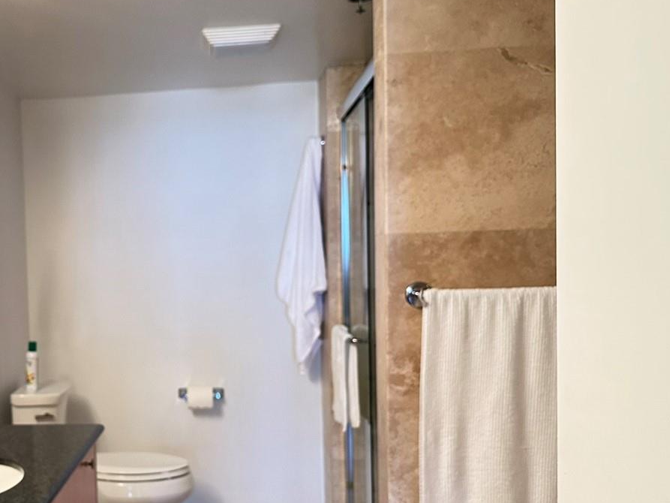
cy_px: 308
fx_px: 832
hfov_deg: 41.4
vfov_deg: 33.5
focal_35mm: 43
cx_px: 108
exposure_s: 1/60
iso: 250
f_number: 1.78
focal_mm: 6.86
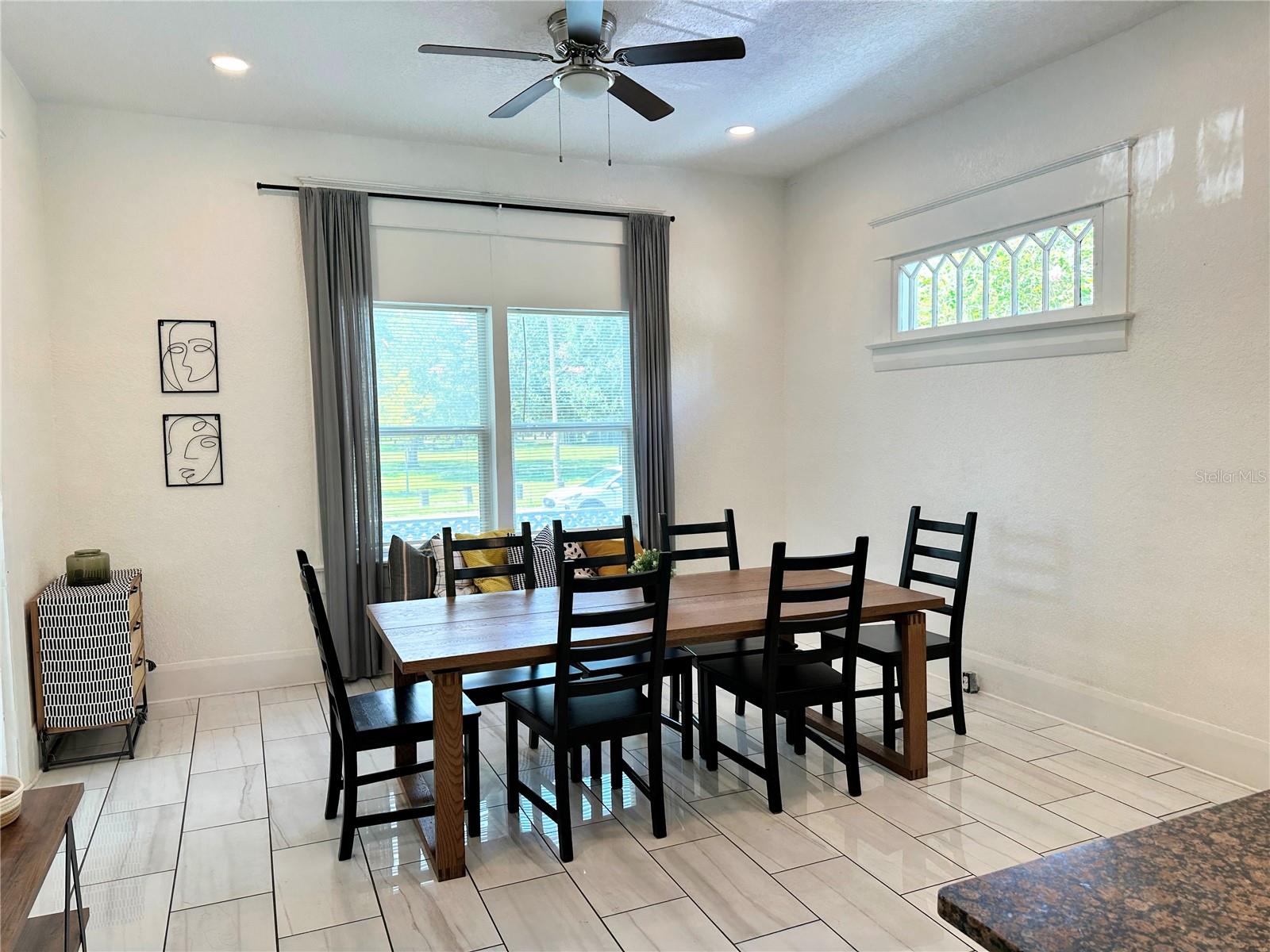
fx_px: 881
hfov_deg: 71.6
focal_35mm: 24
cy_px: 476
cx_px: 635
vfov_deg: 56.8
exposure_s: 1/124
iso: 100
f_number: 1.78
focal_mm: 6.86
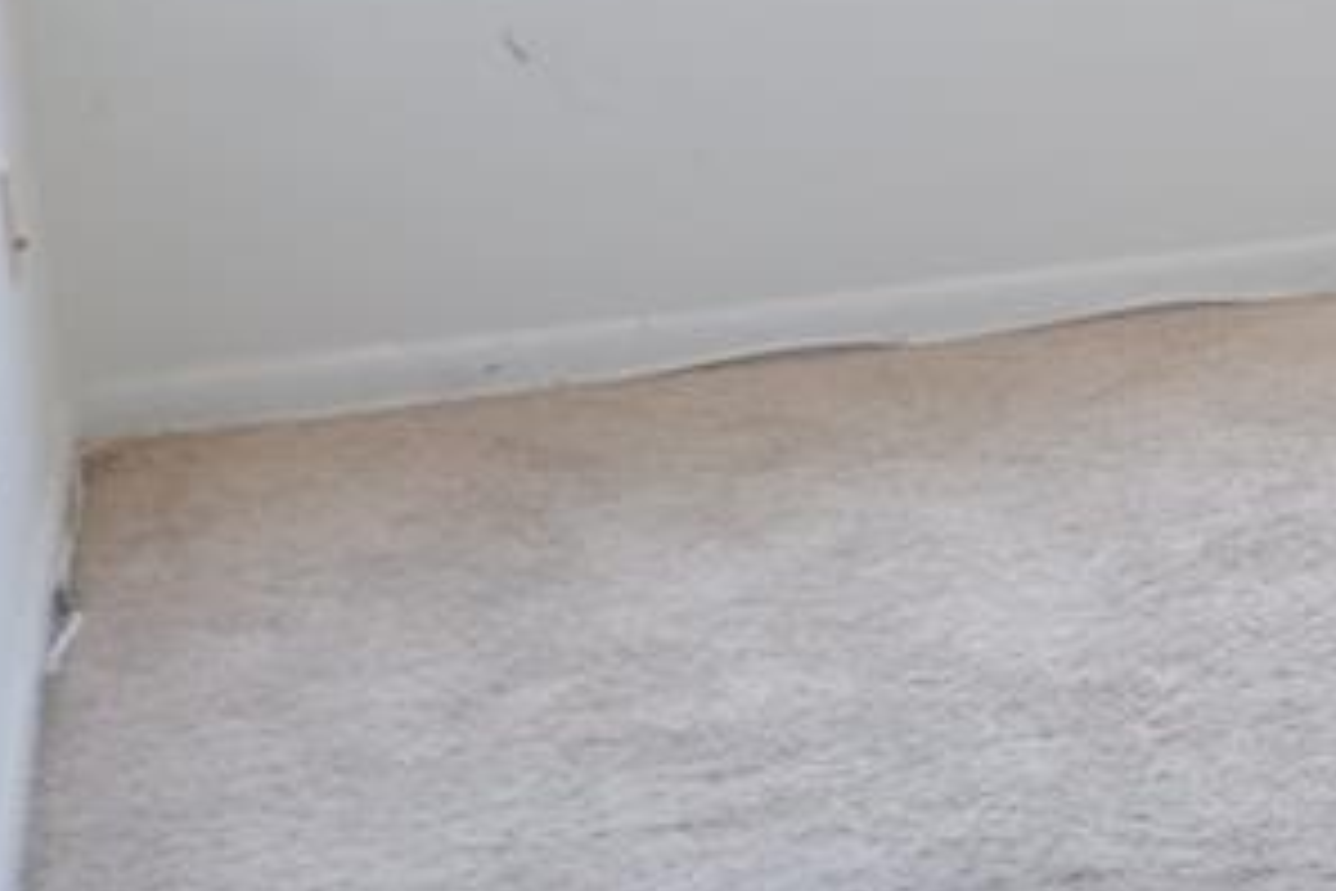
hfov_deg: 13.1
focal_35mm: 124
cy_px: -45
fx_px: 4601
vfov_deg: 10.9
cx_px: 3068
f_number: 3.5
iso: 200
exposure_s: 1/75
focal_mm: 15
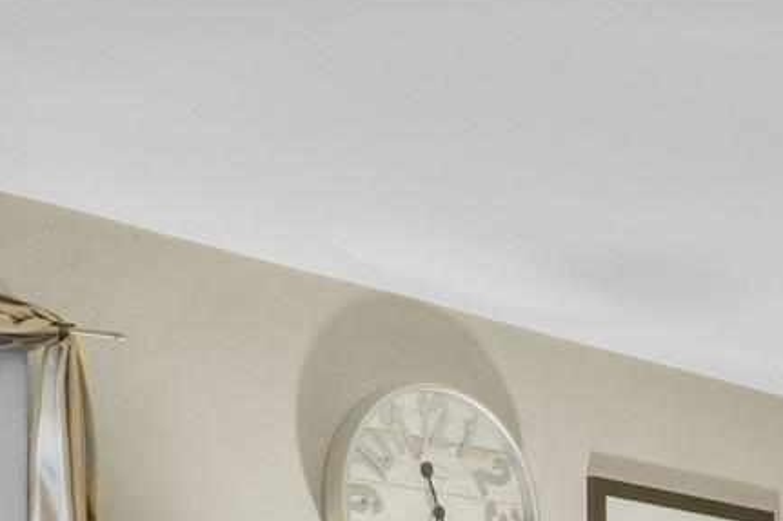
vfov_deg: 11.2
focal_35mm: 114
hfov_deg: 16.2
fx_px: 2478
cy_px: 921
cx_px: 1219
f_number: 9
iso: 800
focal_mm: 16
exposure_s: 1.3
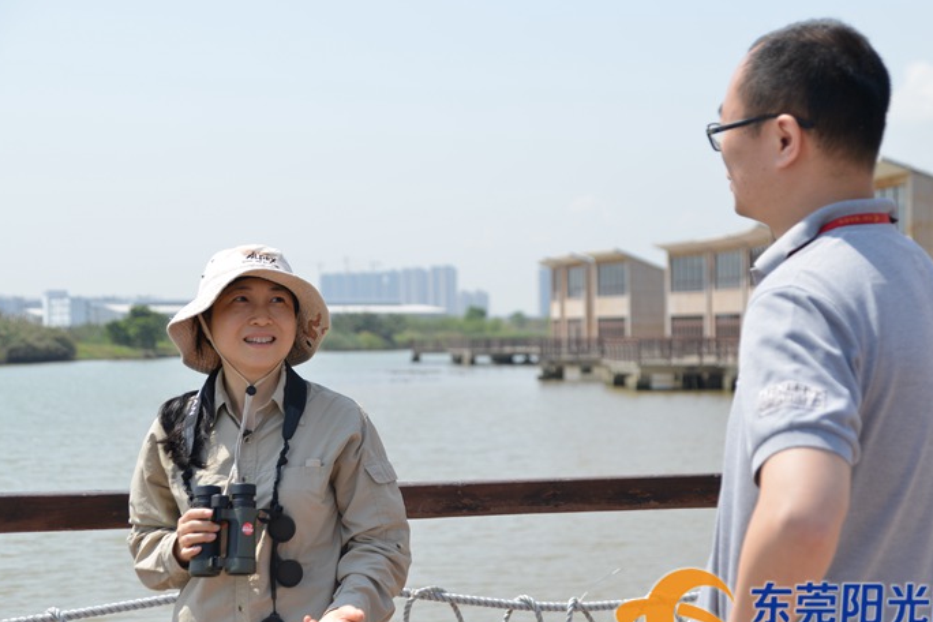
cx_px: 486
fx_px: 1970
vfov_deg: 17.9
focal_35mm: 76
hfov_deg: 26.6
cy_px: 328
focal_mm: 65
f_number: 5
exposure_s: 1/500
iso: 100
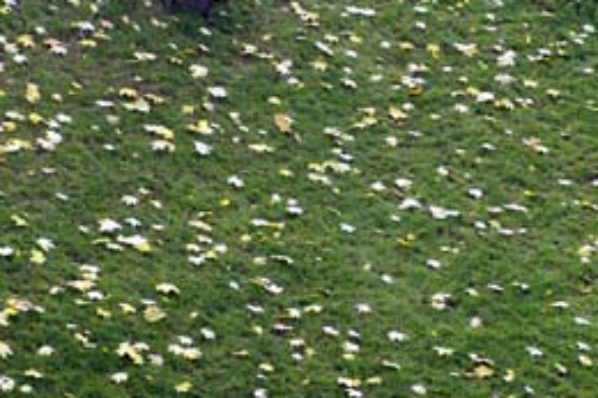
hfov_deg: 8.8
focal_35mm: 234
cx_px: 214
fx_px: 3884
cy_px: 291
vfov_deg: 5.9
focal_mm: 90
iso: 1600
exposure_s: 1/800
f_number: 6.3
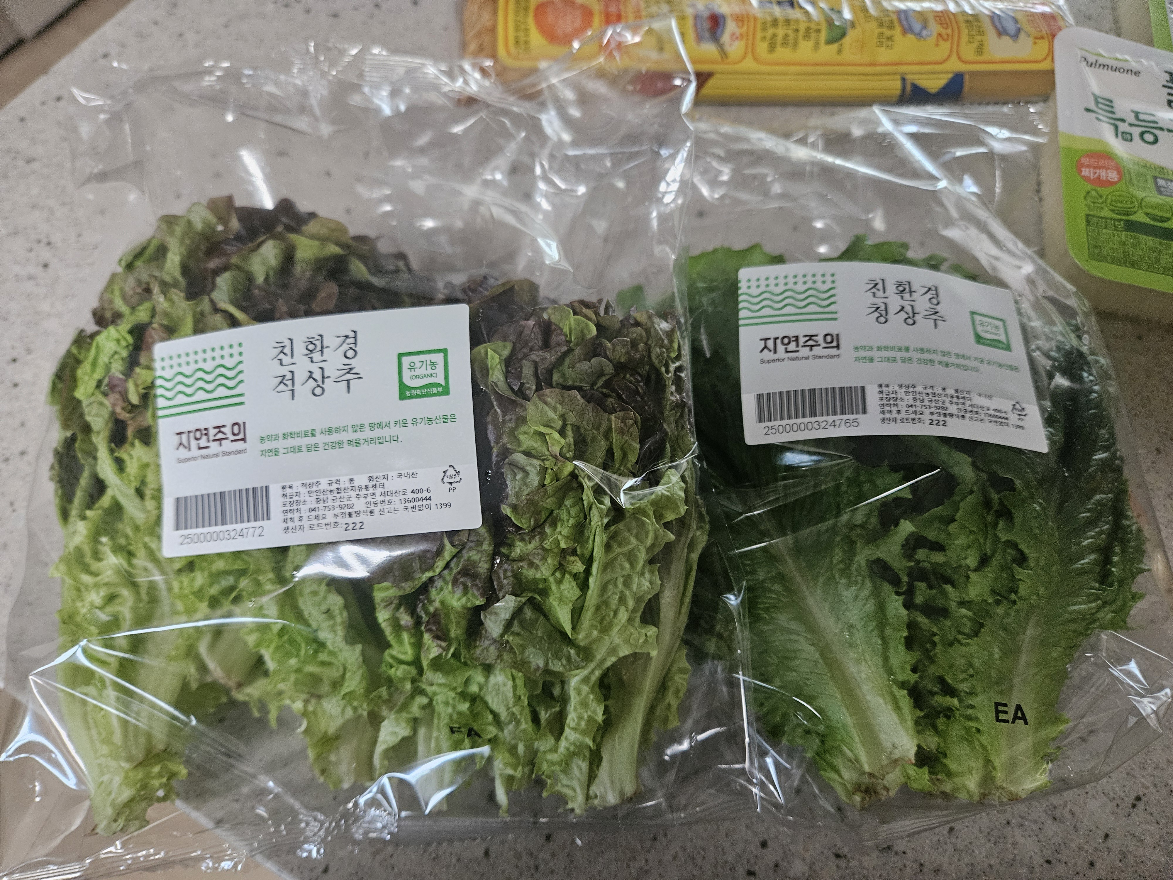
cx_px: 586
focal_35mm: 23
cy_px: 440
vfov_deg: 58.9
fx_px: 779
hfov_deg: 73.9
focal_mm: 5.4
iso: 800
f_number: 1.8
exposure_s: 1/120
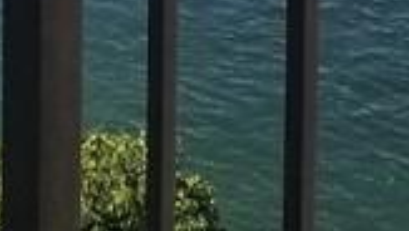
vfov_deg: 6.3
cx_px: 173
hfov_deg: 12.1
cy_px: -442
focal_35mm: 178
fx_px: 1932
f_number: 1.7
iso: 50
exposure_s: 1/3056
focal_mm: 4.2
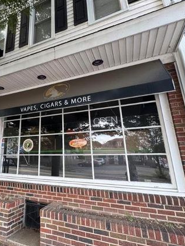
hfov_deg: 57.7
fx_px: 157
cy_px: 116
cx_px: 44
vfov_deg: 76.3
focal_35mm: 22
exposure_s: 1/99
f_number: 2.2
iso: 50
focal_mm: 2.22
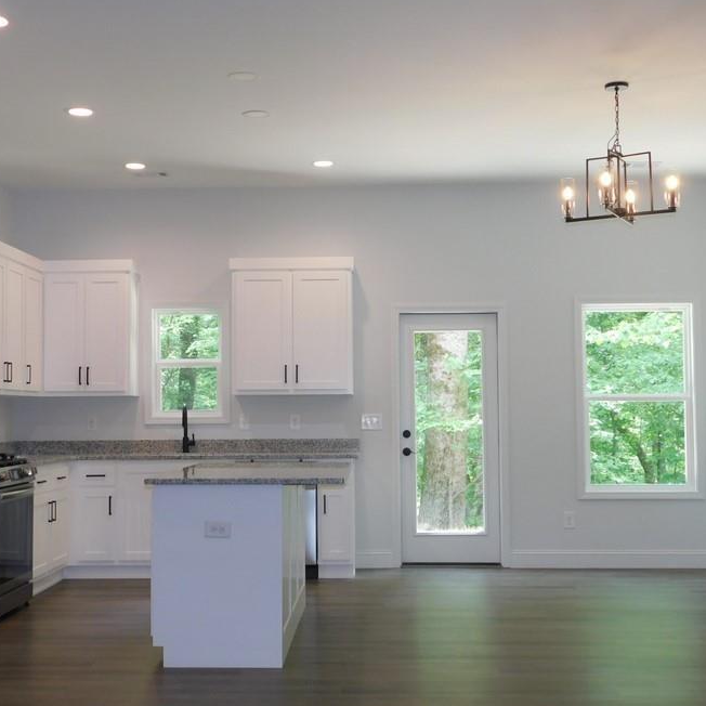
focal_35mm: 50
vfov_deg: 34.0
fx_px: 1154
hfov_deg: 34.0
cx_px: 330
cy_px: 352
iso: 125
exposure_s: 1/30
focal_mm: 6.3
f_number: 3.5
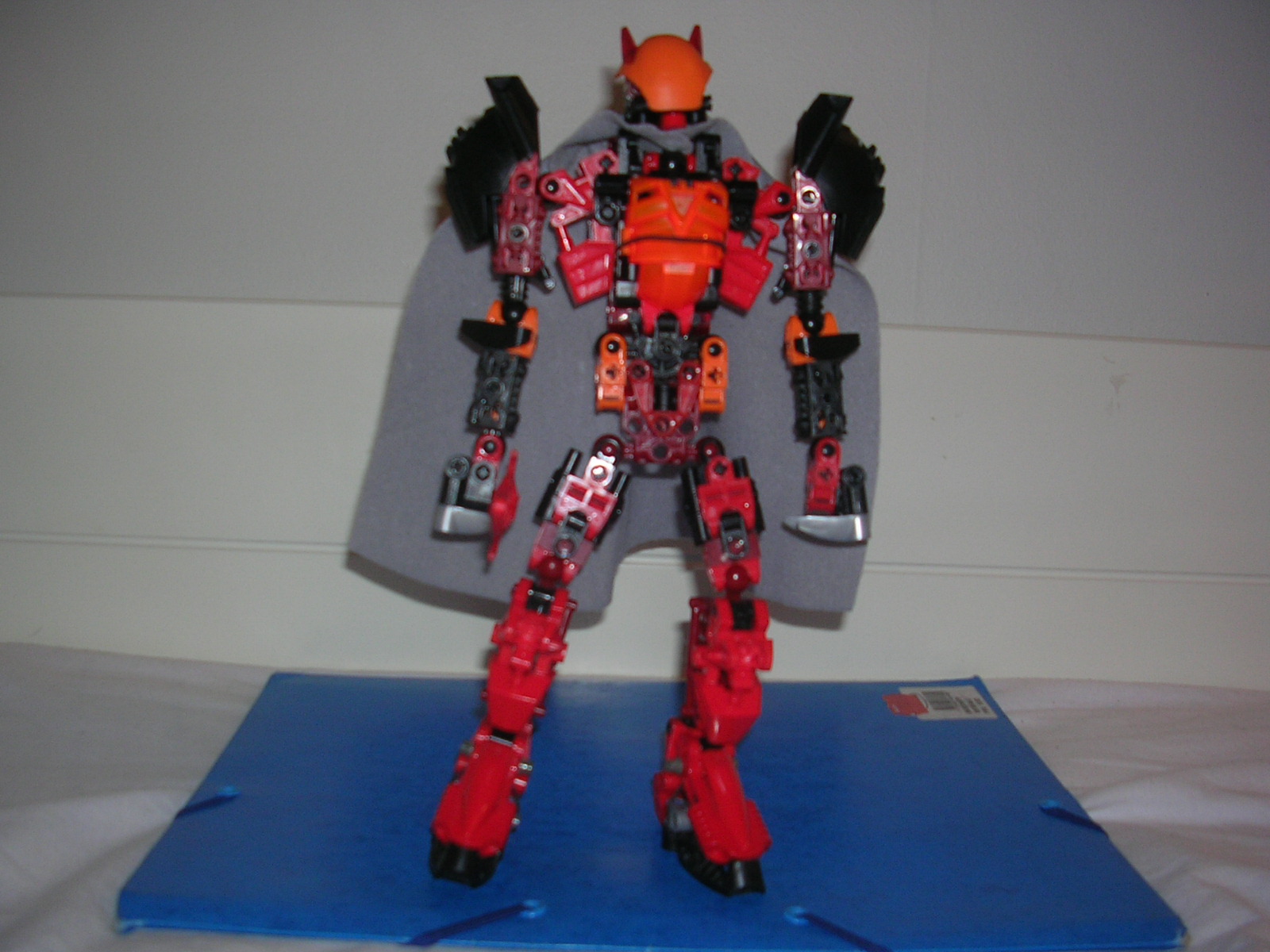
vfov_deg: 37.7
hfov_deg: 49.0
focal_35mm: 38
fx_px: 1394
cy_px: 476
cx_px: 635
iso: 50
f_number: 2.8
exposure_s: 1/60.1
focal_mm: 5.8
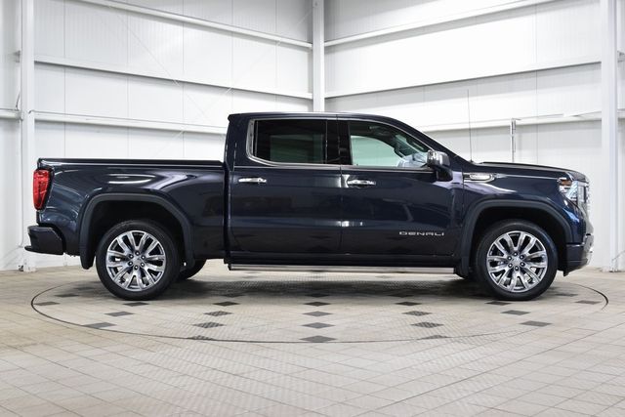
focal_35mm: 42
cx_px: 312
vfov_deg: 31.9
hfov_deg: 46.4
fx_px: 729
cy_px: 208
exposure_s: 1/60
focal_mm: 28
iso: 1600
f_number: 5
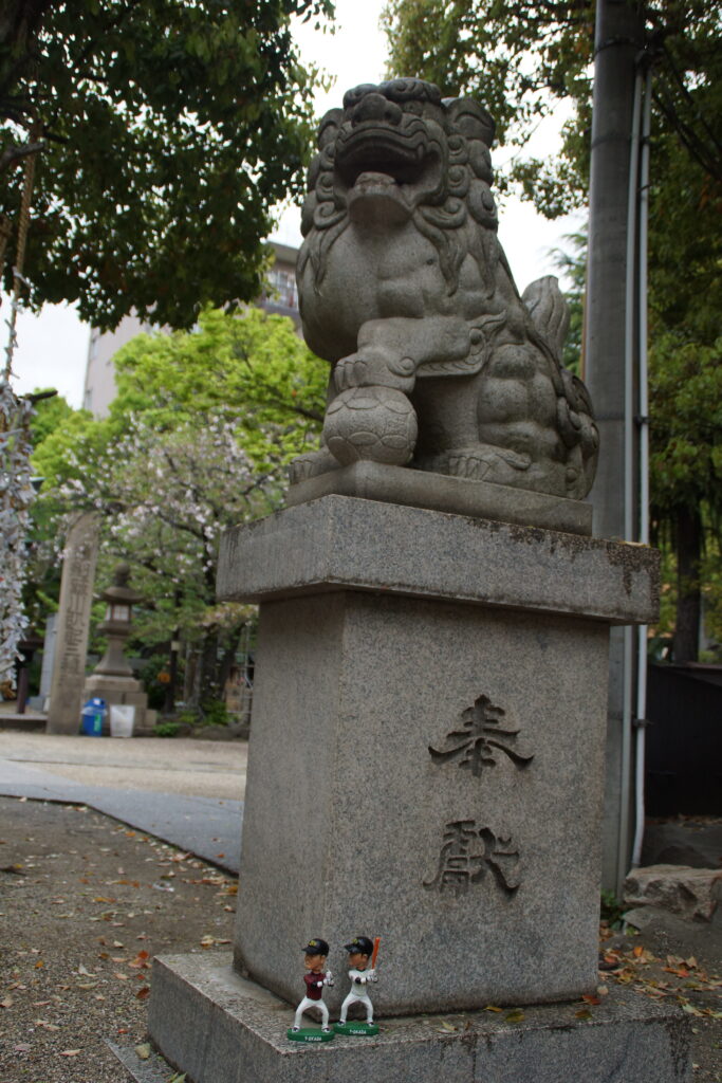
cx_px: 361
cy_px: 542
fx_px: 1083
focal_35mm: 36
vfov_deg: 53.1
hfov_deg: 36.9
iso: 320
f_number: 4
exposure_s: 1/160
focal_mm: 24
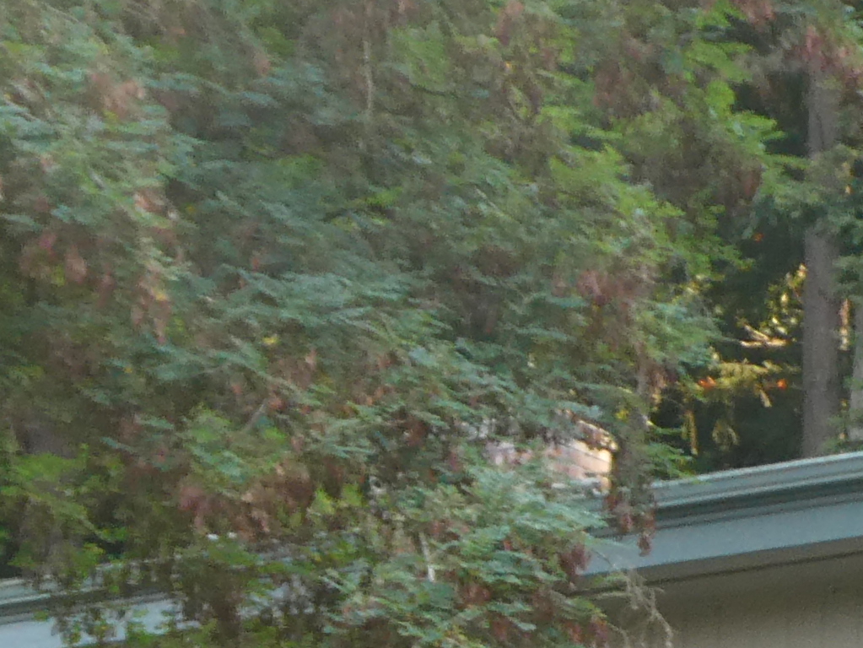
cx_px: 486
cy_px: 1450
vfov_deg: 4.7
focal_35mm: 309
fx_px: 7706
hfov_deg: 6.4
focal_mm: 10.9
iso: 160
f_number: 4.3
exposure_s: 1/80
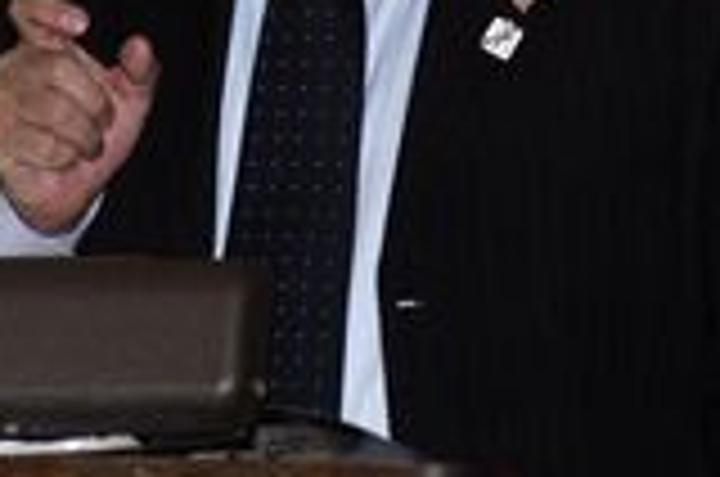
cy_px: -32
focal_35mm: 939
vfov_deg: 1.5
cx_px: 279
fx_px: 18742
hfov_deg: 2.2
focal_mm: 200
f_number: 4.5
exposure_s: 1/160
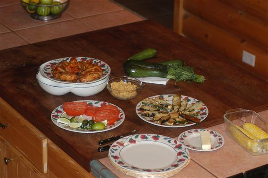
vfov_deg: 13.0
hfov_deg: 19.5
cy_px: 89
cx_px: 134
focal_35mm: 105
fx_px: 781
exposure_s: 1/60
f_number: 4
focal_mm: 70
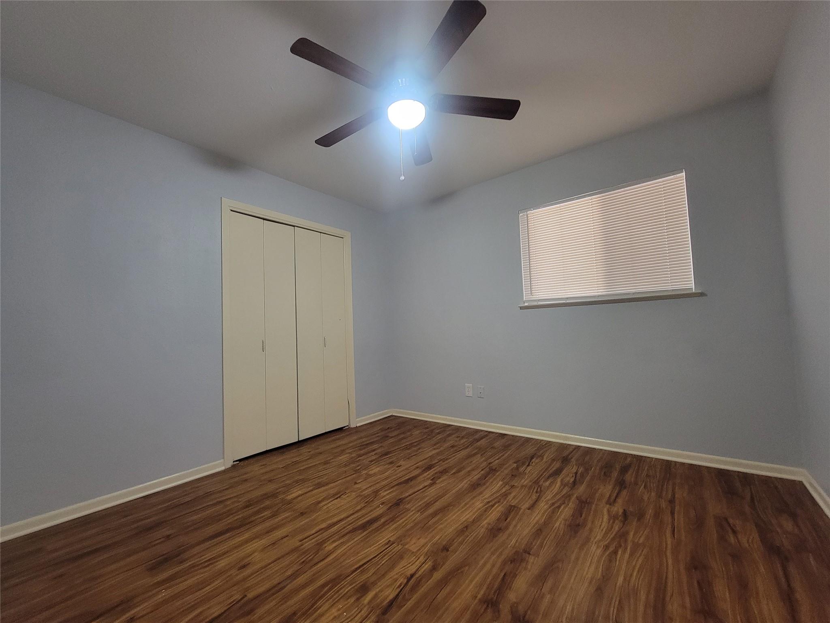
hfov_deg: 106.2
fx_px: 312
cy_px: 312
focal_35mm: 13
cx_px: 415
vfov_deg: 89.9
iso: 400
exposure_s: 1/30
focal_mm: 2.2
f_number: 2.2
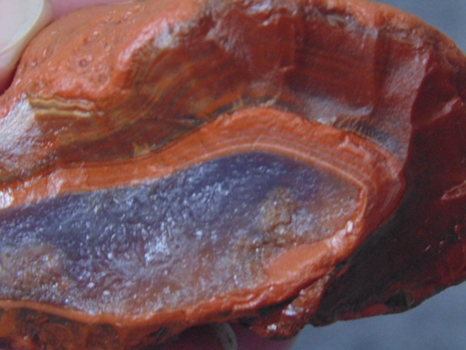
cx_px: 233
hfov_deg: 16.5
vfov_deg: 12.5
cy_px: 175
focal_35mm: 119
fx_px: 1602
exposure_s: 1/20
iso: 400
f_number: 4.8
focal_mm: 21.3
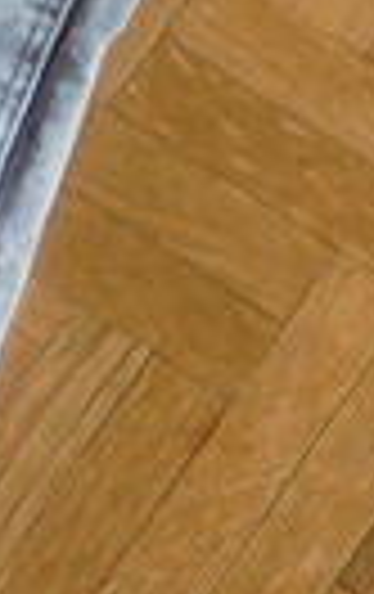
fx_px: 3377
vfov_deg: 10.1
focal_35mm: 208
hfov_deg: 6.3
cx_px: 509
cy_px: 405
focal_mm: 4.6
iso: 100
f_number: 3.5
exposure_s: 1/60
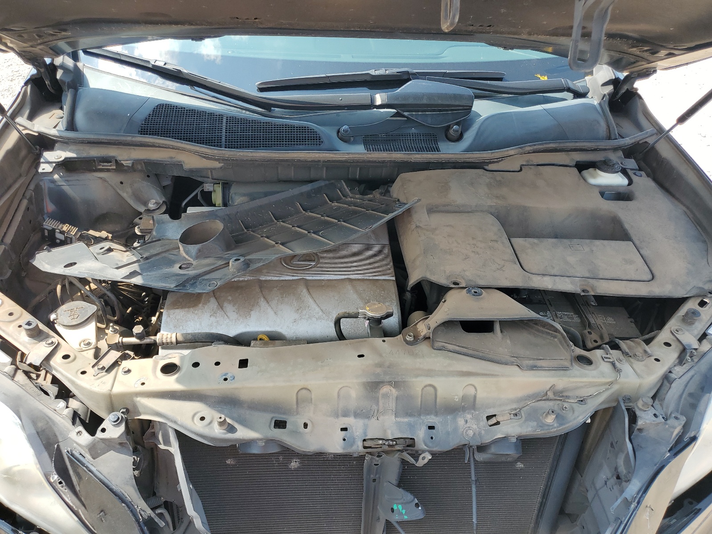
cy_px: 267
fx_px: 535
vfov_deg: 53.1
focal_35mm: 26
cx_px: 356
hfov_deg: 67.3
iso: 50
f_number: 1.5
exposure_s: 1/667
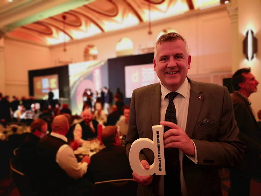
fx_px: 204
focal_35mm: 27
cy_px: 98
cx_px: 130
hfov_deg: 65.3
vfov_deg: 51.3
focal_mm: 3.95
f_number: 1.8
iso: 500
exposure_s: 1/20
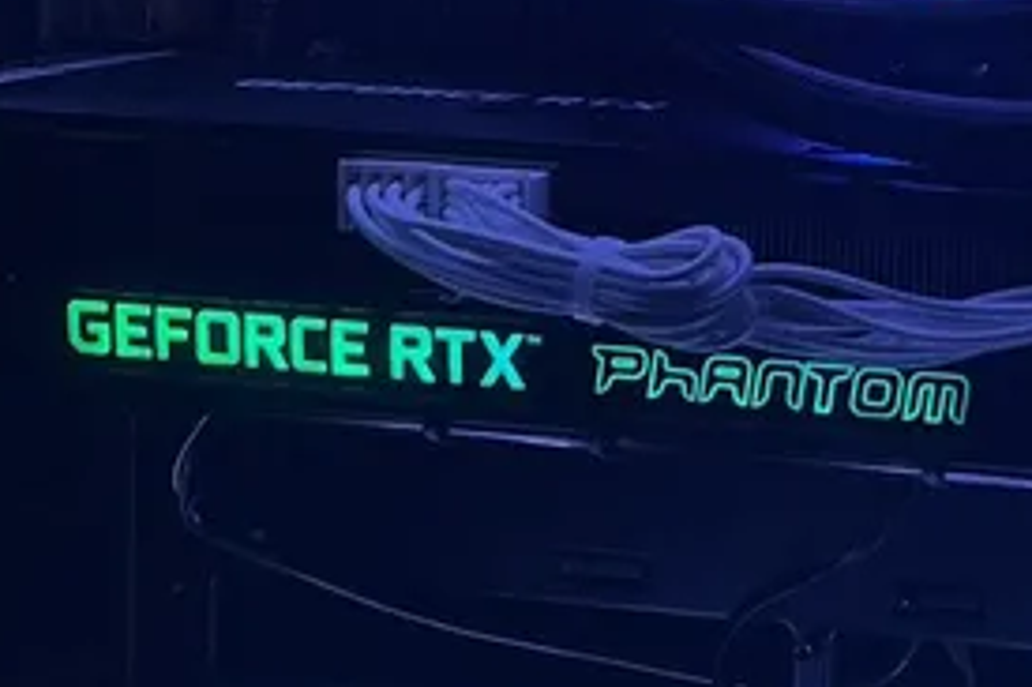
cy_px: -15
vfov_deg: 20.8
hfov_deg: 30.6
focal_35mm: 63
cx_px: 919
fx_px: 1805
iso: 50
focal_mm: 5.7
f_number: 1.5
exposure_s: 1/76
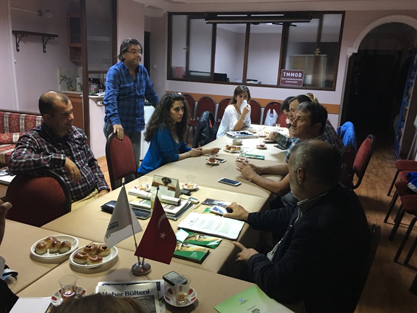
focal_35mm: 29
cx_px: 208
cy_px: 156
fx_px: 349
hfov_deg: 61.7
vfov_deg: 48.2
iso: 100
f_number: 2.2
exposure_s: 1/8
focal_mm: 4.15
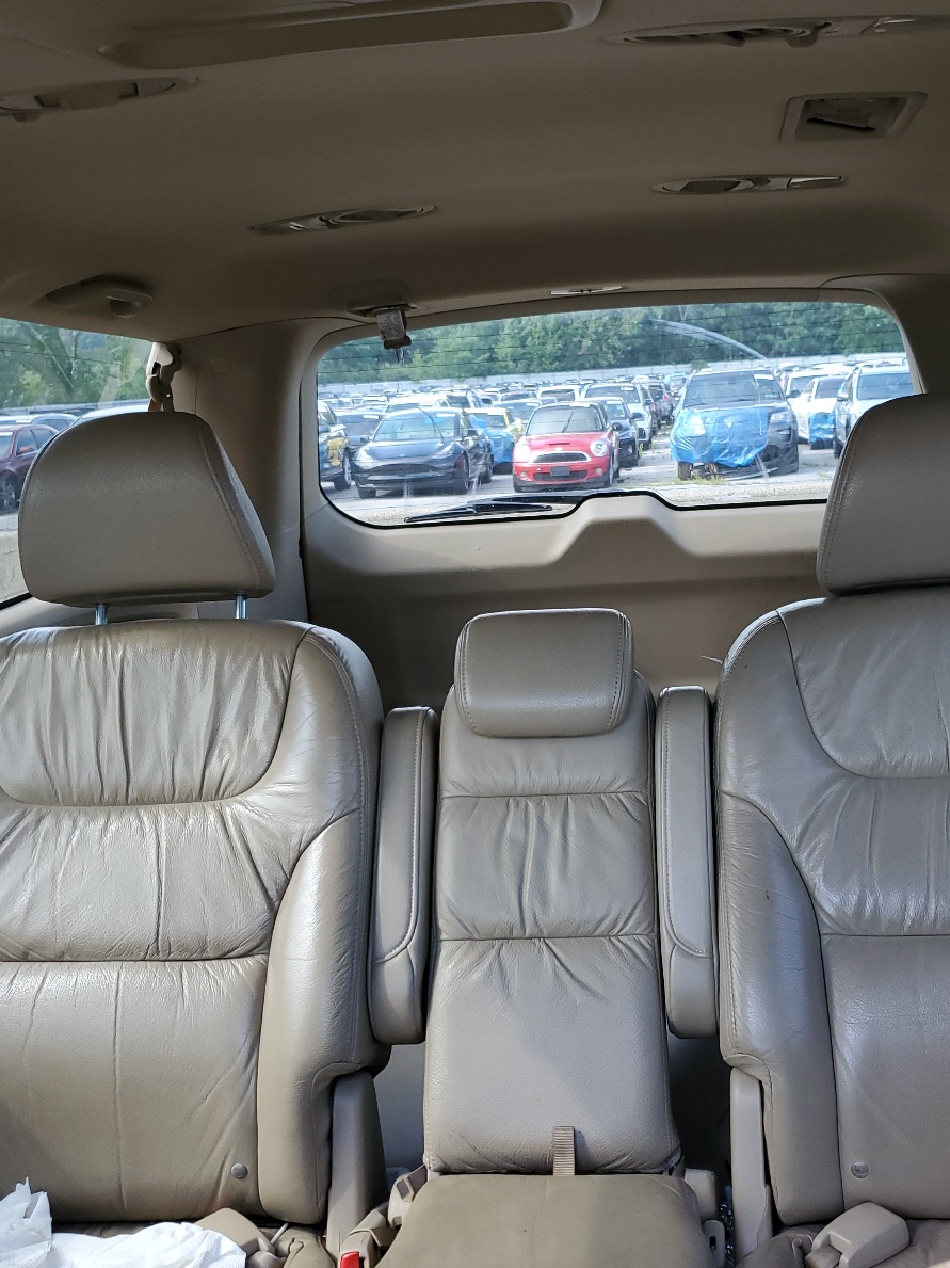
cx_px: 568
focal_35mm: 35
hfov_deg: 40.5
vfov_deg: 52.6
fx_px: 1281
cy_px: 633
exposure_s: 1/120
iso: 58
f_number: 1.5
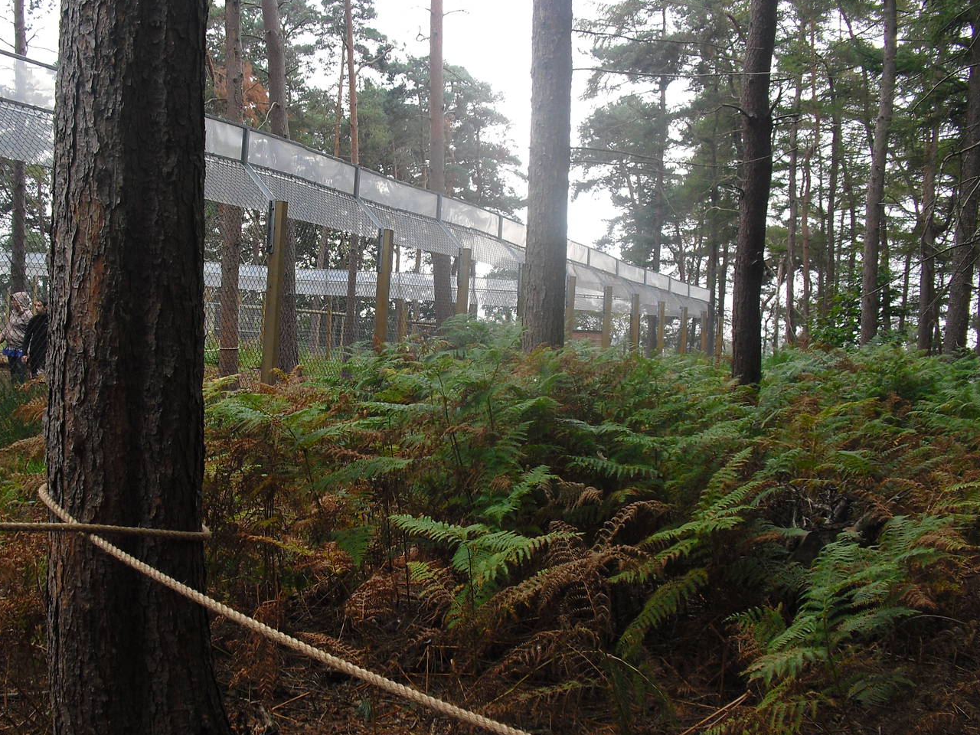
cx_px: 370
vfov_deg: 32.2
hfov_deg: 41.8
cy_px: 390
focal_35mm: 45
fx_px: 1274
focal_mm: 6.3
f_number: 3.1
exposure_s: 1/80
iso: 100
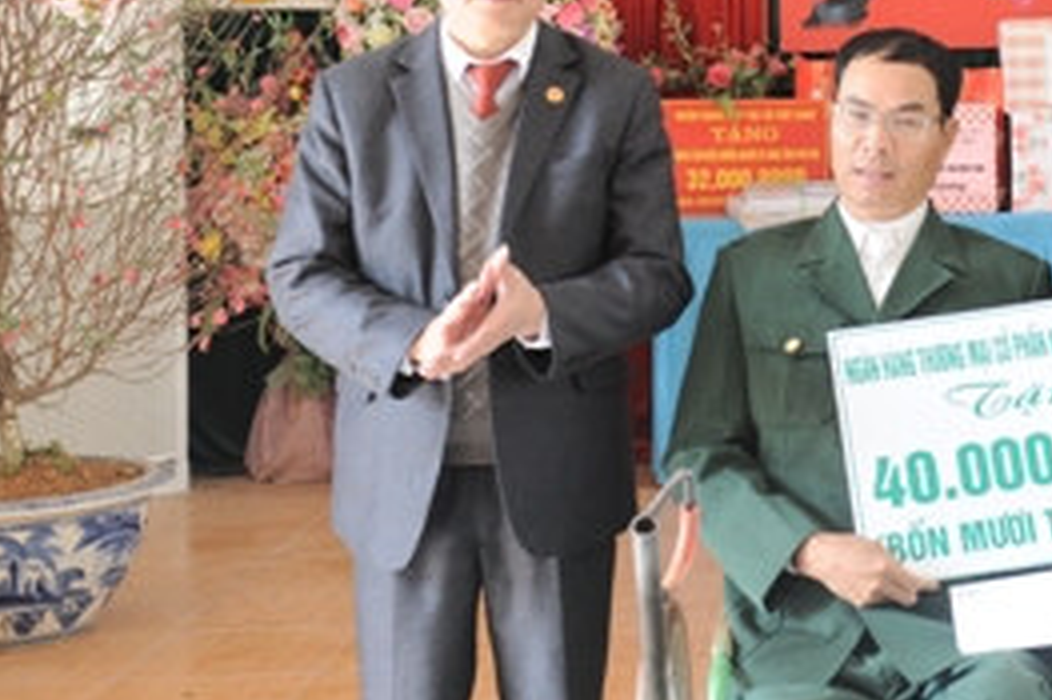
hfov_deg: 23.6
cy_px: 36
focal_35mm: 84
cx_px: 934
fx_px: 2453
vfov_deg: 16.0
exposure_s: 1/100
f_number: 6.3
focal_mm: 40
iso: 1000
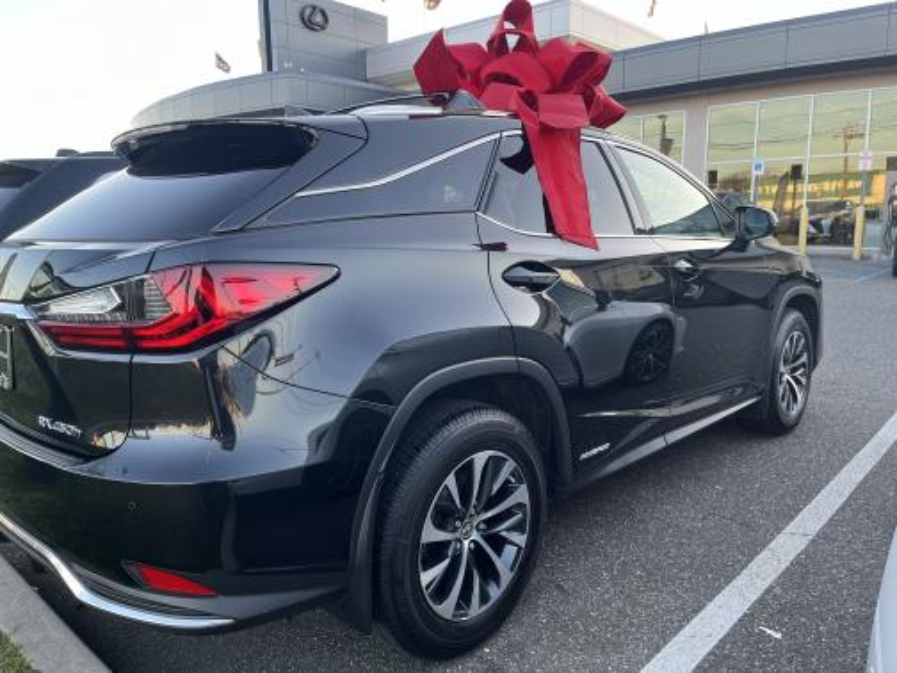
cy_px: 336
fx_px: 674
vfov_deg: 53.1
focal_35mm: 26
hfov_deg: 67.3
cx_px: 448
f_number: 1.6
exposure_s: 1/121
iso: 64
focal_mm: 5.1
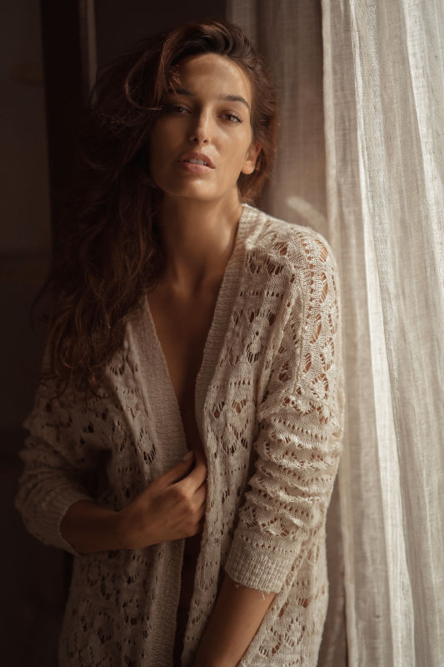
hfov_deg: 16.1
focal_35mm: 85
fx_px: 1573
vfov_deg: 23.9
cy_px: 334
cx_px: 222
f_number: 1.4
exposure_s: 1/1000
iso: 100
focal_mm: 85
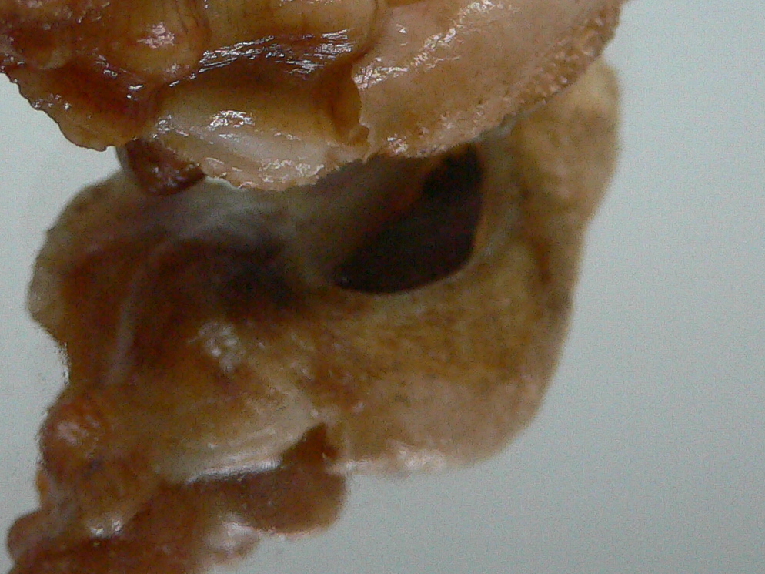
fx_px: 1569
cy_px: 59
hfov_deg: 27.3
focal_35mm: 71
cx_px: 265
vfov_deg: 20.3
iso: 200
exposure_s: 1/50
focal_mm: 4.6
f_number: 2.8
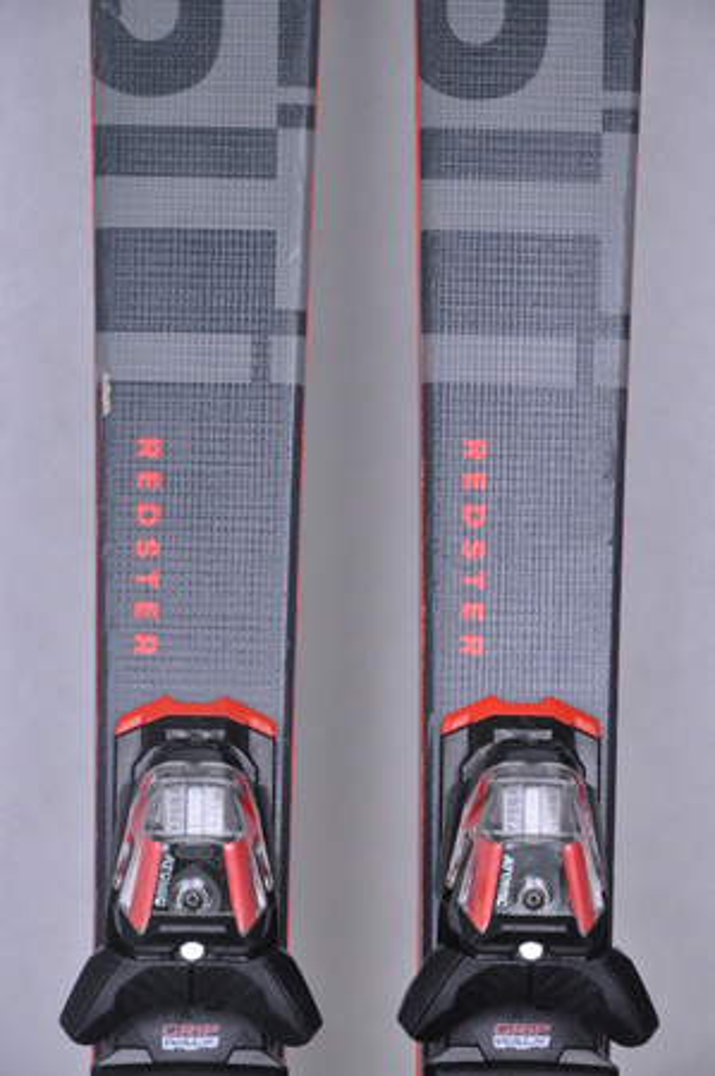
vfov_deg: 13.1
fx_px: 4703
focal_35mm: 158
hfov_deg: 8.7
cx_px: 358
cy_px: 538
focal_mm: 105
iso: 3200
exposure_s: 1/125
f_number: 8
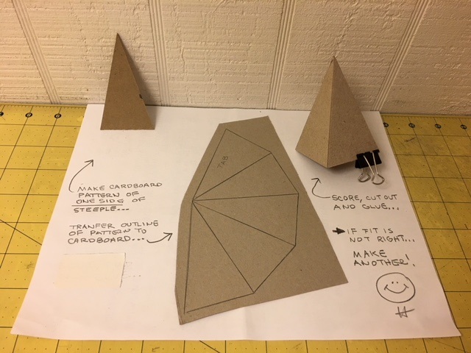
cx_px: 236
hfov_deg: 61.7
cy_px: 176
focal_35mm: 29
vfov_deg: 48.2
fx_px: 395
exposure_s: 1/15
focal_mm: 4.15
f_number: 2.2
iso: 25
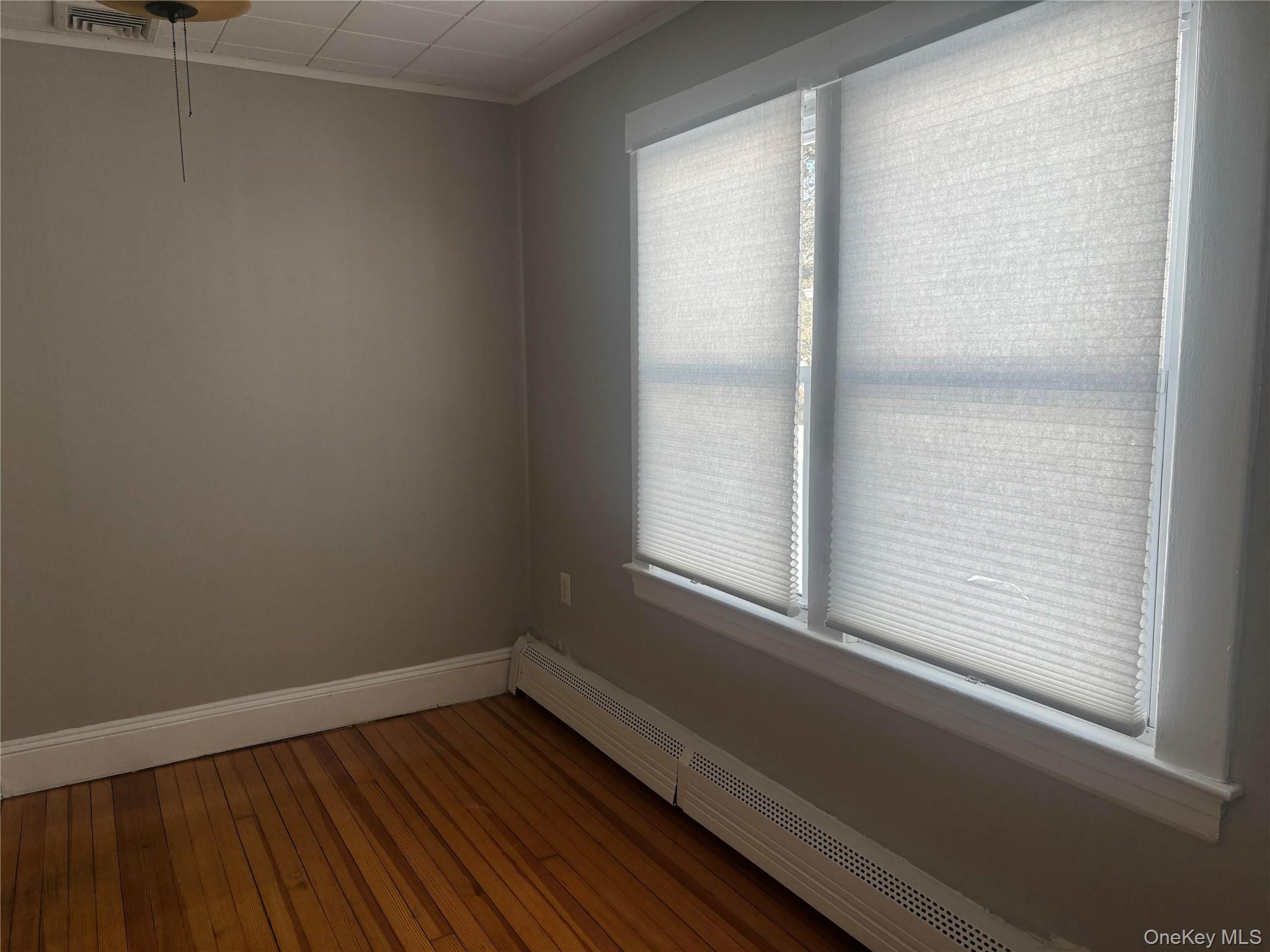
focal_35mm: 26
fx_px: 954
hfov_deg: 67.3
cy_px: 476
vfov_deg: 53.1
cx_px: 635
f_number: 1.6
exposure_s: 1/421
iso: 50
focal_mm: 5.96
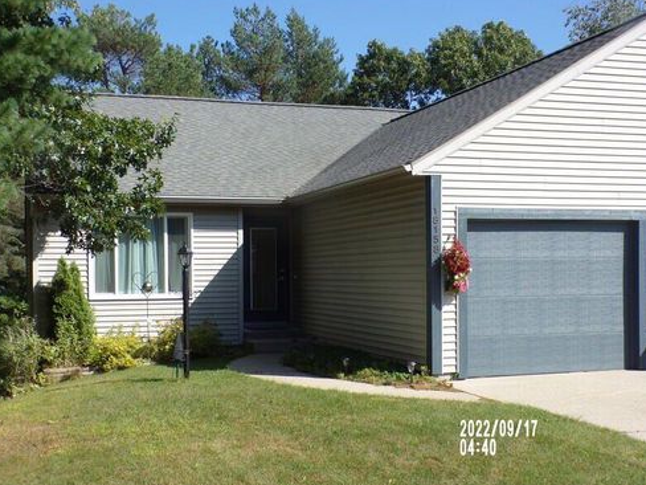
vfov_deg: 33.6
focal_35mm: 43
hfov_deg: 43.8
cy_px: 244
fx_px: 802
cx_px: 318
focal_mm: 7.6
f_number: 4.9
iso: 80
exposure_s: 1/350
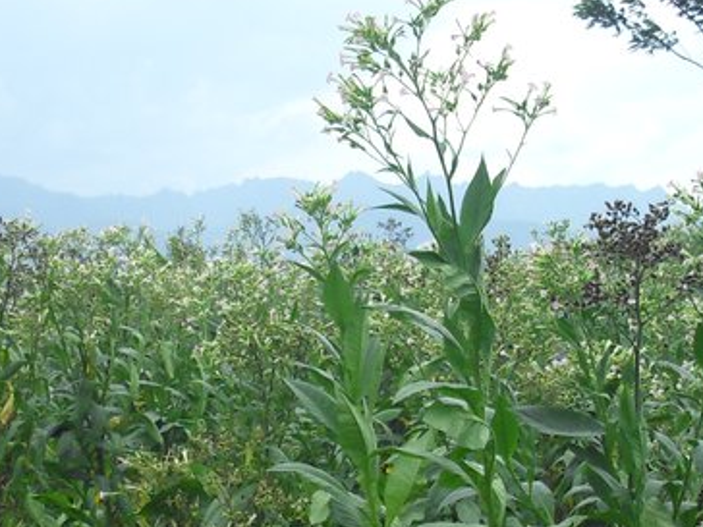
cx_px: 357
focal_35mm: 107
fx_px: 2173
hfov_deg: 18.4
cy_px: 411
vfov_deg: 13.8
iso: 100
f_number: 8
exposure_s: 1/160
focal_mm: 6.2
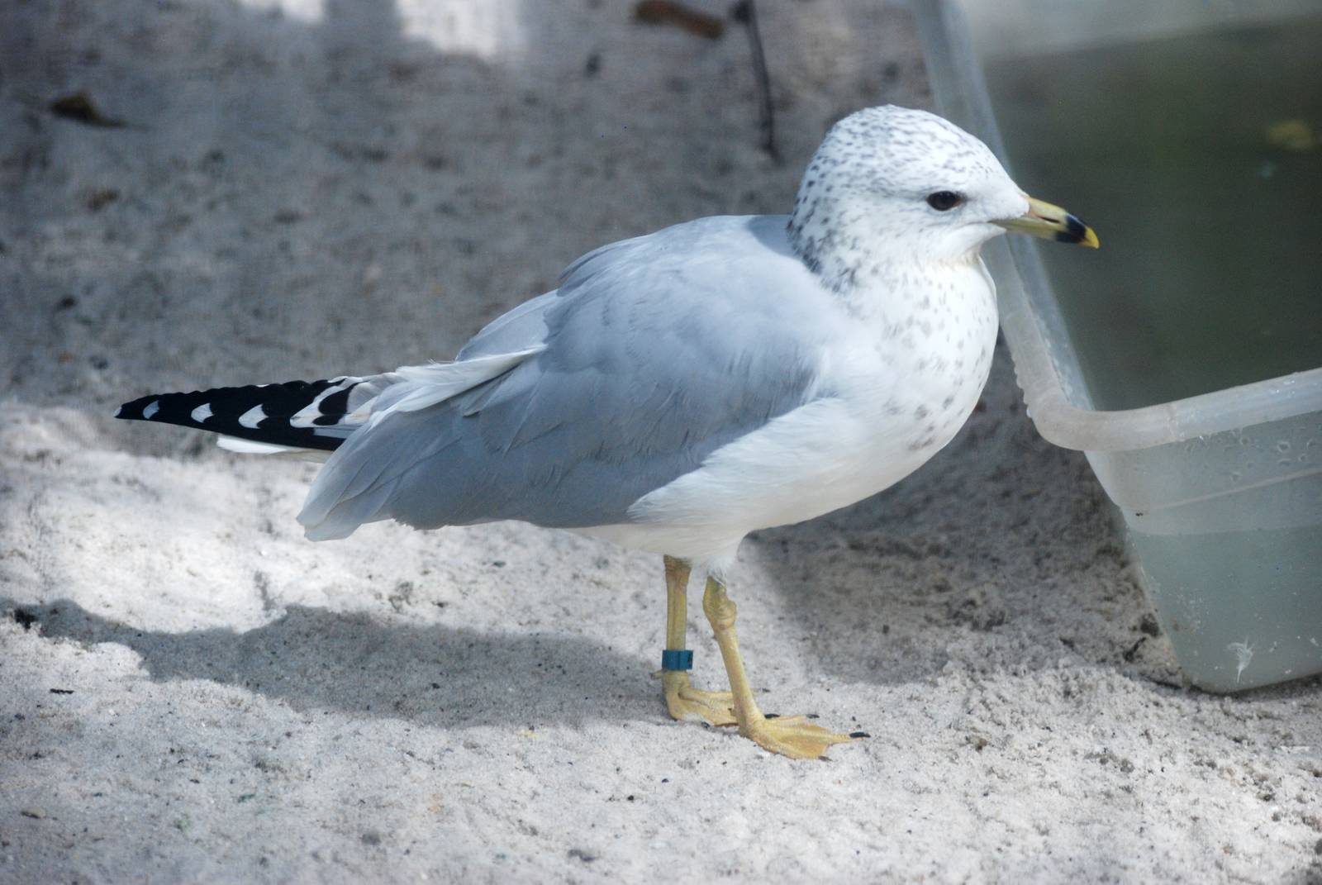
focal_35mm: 225
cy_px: 442
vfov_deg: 6.1
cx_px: 661
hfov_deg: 9.1
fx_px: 8272
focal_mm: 150
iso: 400
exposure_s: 1/250
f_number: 4.5
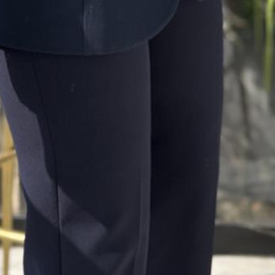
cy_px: -240
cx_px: 166
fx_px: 1519
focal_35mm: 169
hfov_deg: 10.3
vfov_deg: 9.8
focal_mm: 6.76
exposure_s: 1/928
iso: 80
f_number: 1.78
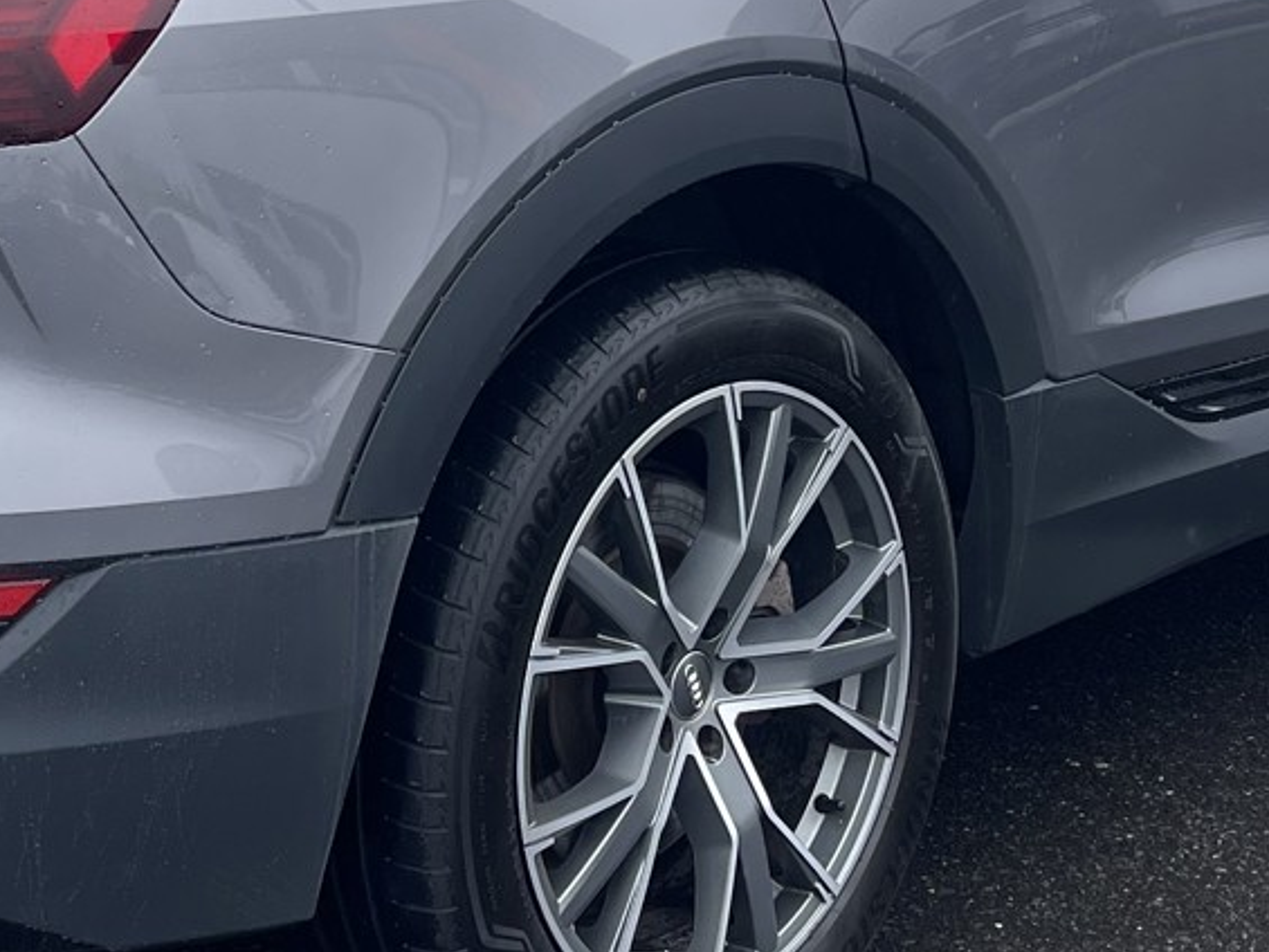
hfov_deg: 23.0
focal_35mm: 85
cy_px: -88
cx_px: 521
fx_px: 3117
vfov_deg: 16.8
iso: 32
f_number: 1.6
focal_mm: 5.1
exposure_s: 1/1175
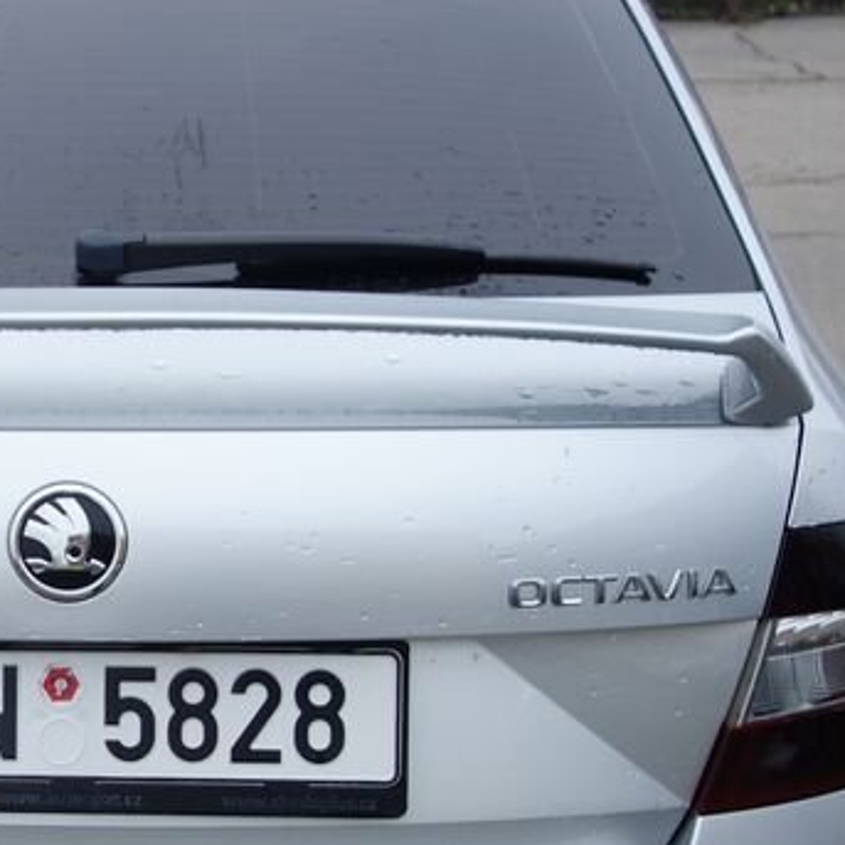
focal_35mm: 71
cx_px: 123
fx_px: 1961
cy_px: 617
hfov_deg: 23.8
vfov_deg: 24.1
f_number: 2
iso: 125
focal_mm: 10.4
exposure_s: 1/100
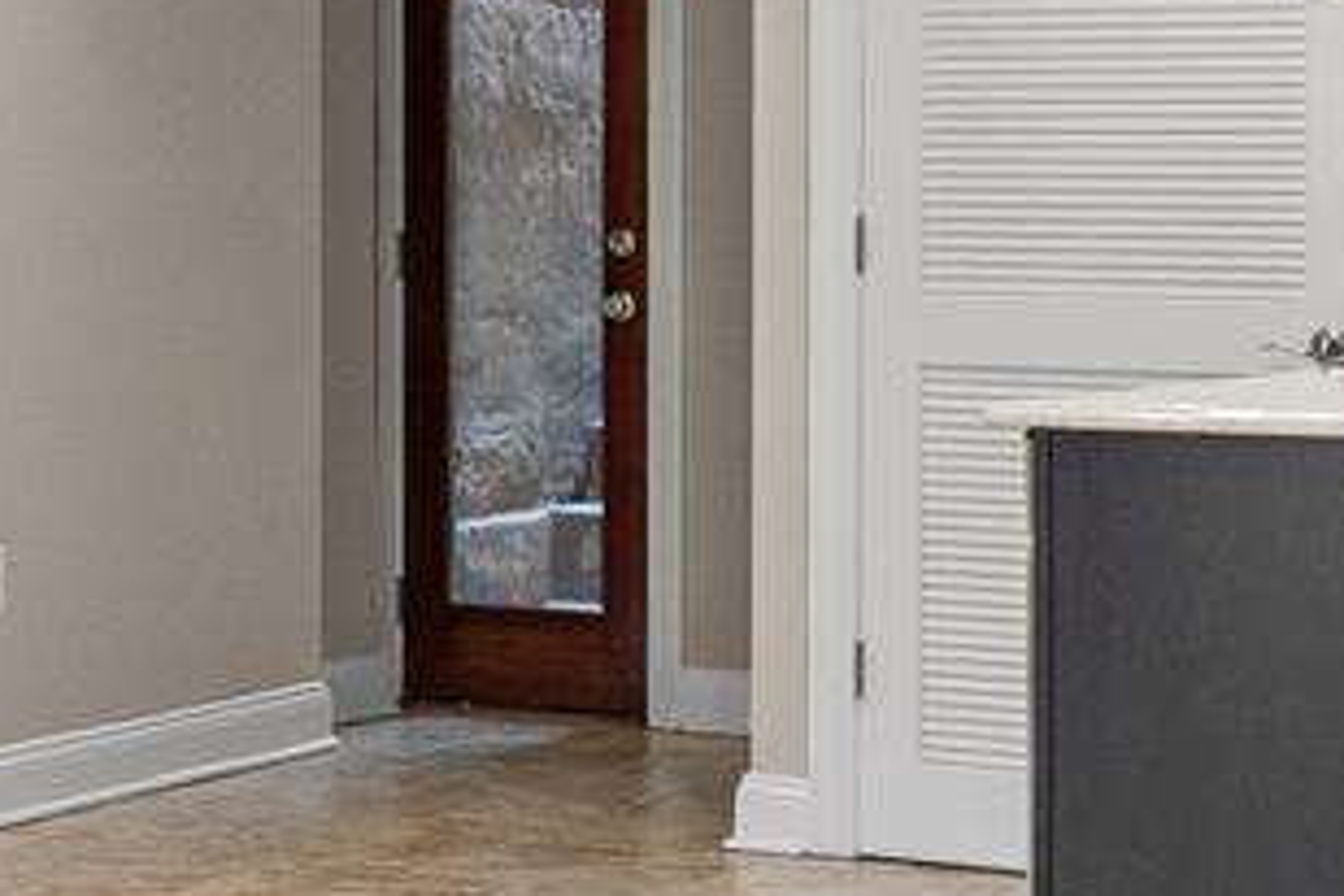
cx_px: -261
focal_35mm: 109
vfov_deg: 12.5
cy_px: 198
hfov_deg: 17.8
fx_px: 4081
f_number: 4
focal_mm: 16.5
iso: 800
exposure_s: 1/25
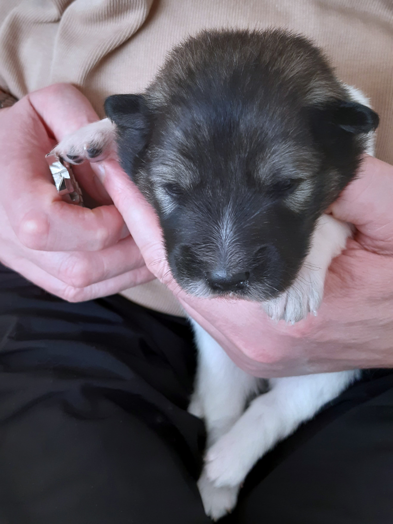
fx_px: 394
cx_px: 196
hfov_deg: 53.1
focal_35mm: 26
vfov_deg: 67.3
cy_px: 262
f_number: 1.7
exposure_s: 1/50
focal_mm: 3.92
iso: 100
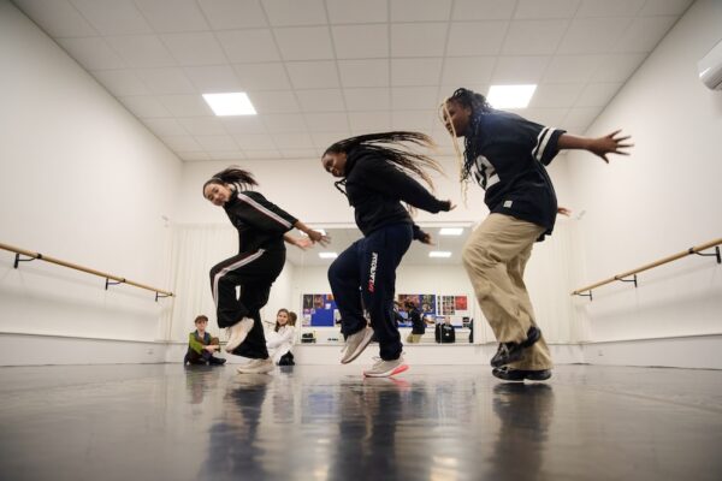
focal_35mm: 24
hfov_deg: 73.7
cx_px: 361
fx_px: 481
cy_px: 240
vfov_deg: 53.1
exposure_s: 1/250
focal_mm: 24
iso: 4000
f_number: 3.2
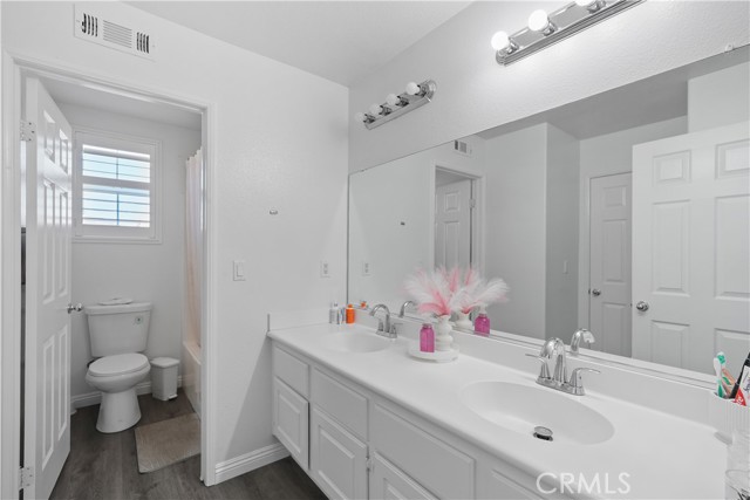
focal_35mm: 16
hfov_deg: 96.7
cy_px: 250
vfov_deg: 73.8
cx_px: 375
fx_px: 333
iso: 320
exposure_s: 1/15
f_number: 4
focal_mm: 16
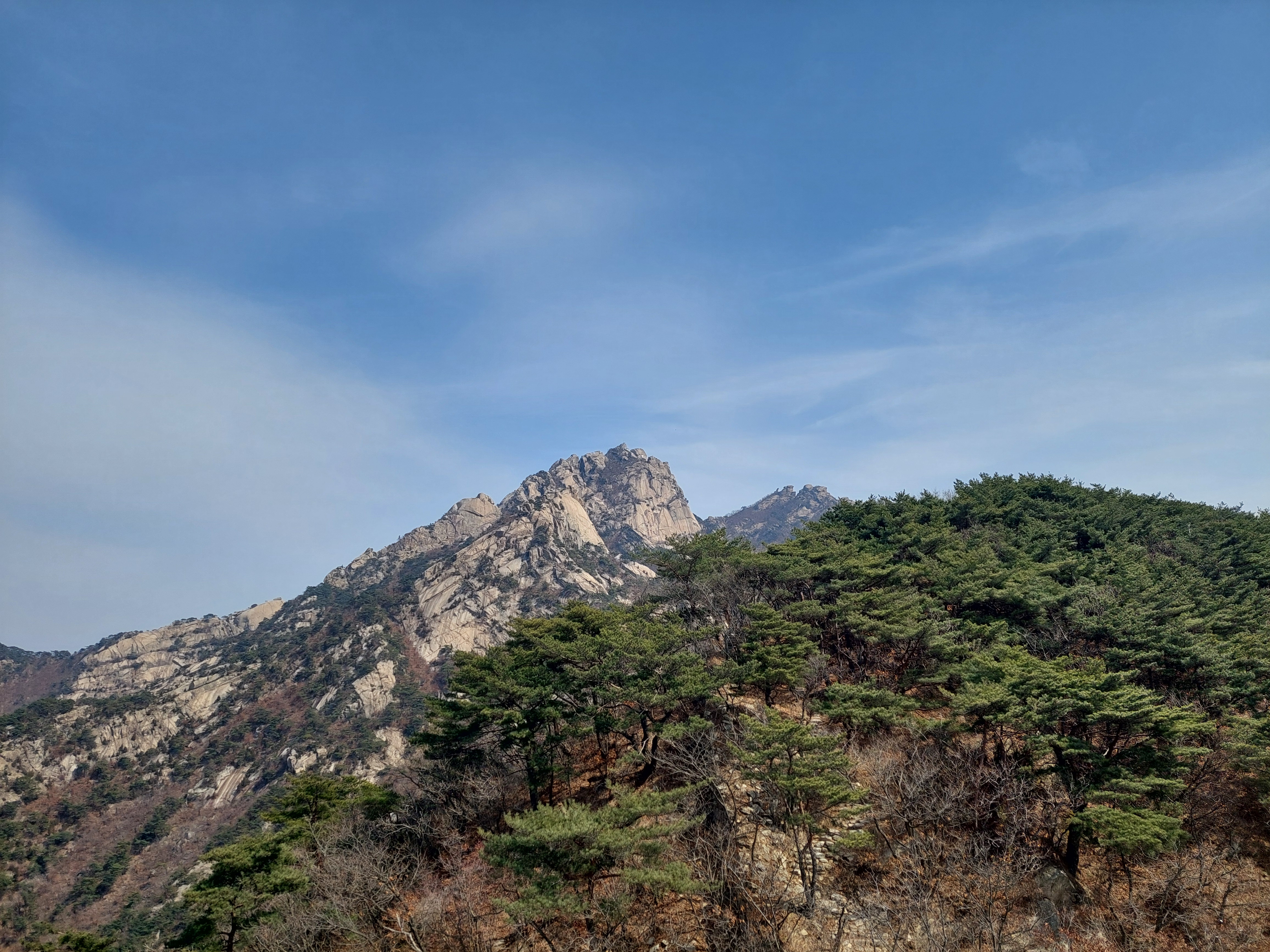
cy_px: 476
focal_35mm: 25
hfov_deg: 69.4
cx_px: 635
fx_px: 917
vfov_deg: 54.9
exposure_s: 1/1848
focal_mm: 5.23
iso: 40
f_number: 1.8
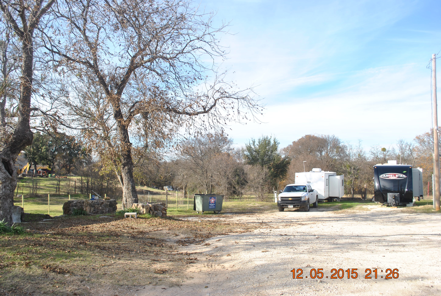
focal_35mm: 33
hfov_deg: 57.1
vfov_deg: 40.1
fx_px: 405
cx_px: 220
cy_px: 148
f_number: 7.1
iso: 100
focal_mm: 22
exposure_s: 1/200
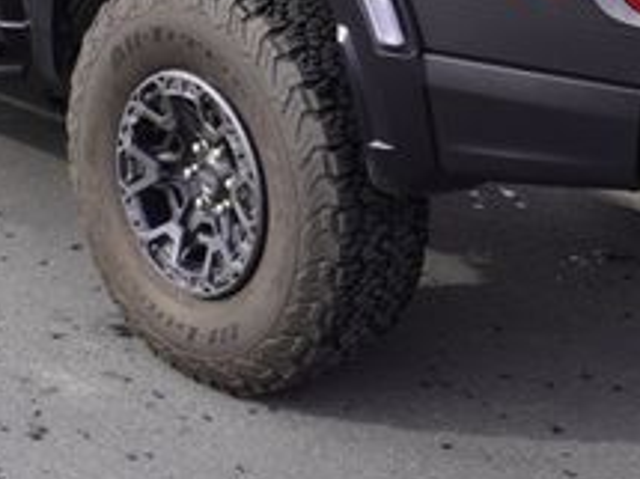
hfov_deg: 21.7
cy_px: -60
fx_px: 1671
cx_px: 316
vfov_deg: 15.8
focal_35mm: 90
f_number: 6.3
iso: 100
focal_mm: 21
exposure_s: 1/100
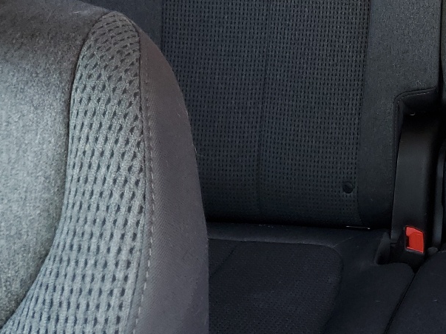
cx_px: 507
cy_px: -78
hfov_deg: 25.8
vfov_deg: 19.9
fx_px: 889
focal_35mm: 69
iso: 51
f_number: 1.5
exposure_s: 1/60.2
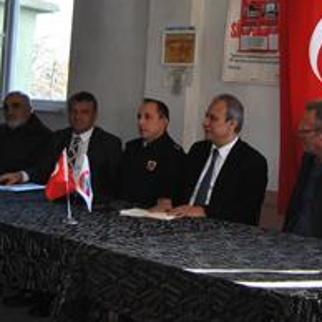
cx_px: 237
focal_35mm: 76
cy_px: 61
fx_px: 800
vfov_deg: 22.4
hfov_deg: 22.6
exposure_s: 1/125
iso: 140
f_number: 3.5
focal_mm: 18
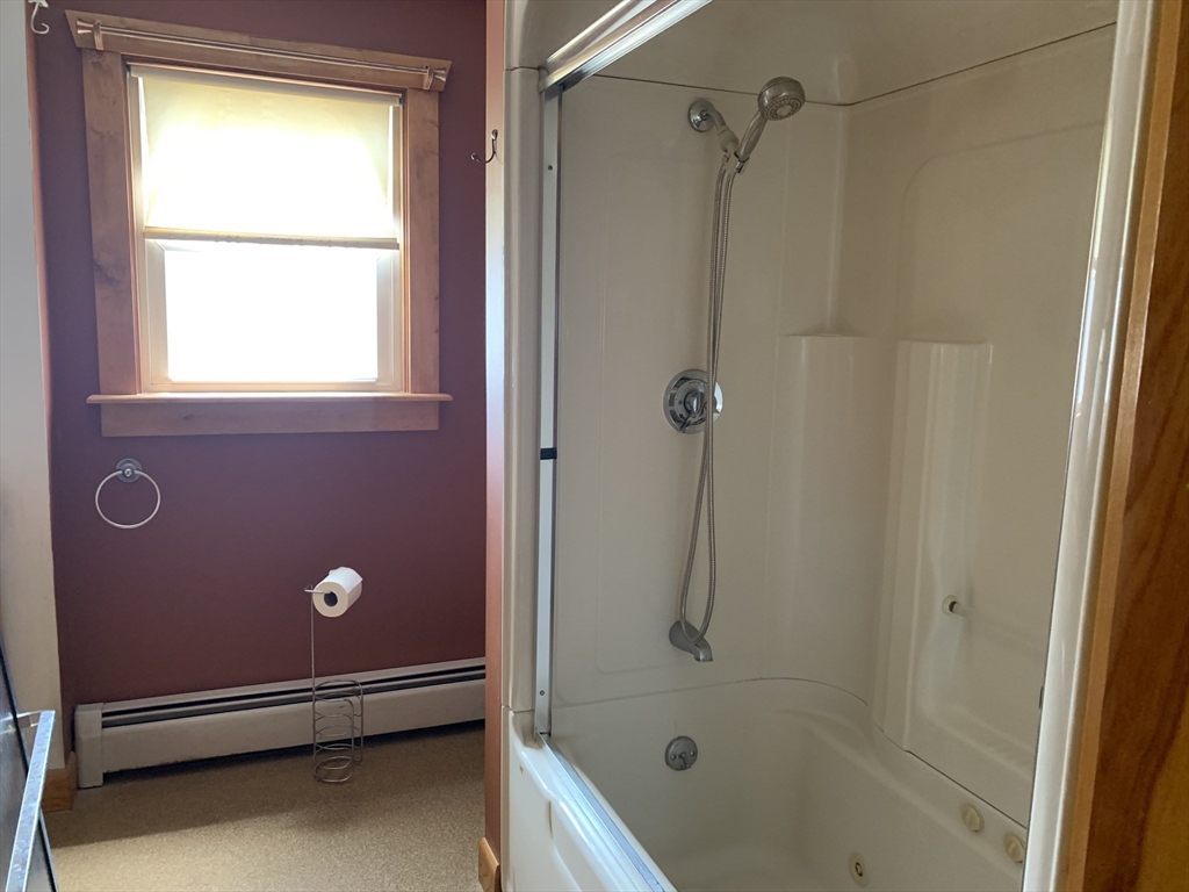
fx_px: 893
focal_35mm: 26
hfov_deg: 67.3
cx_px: 594
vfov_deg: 53.1
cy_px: 446
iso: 200
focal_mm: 4.25
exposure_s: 1/60
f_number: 1.8
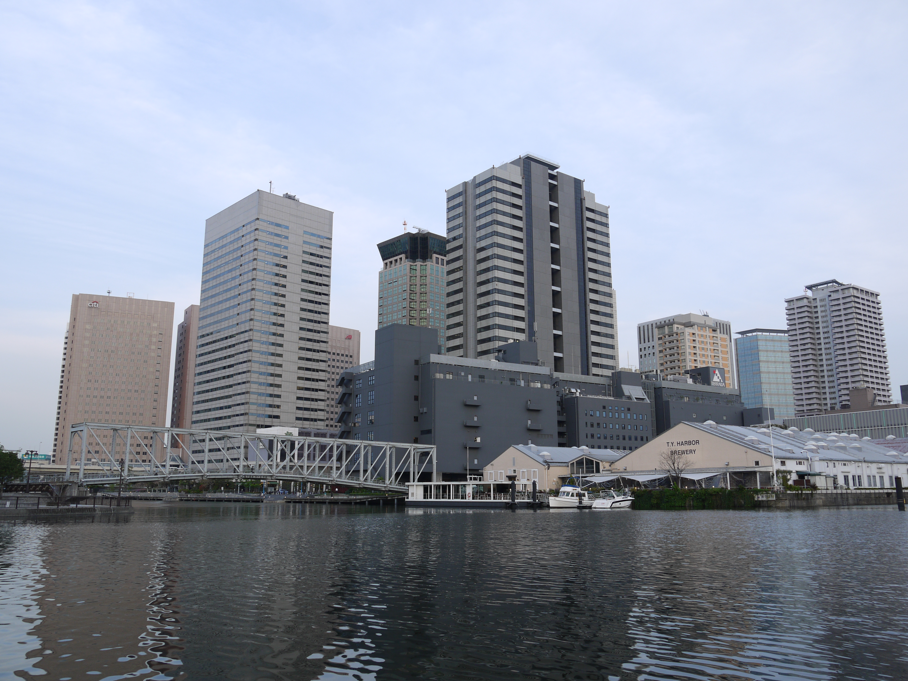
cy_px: 340
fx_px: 734
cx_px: 454
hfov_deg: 63.4
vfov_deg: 49.7
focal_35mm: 28
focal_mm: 14
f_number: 8
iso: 100
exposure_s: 1/40
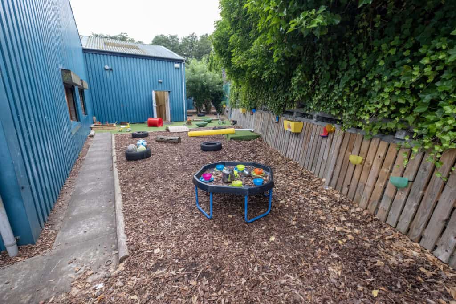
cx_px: 228
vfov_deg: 77.3
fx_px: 190
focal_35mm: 15
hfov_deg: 100.4
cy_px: 152
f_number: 5.6
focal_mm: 10
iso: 400
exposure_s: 1/80
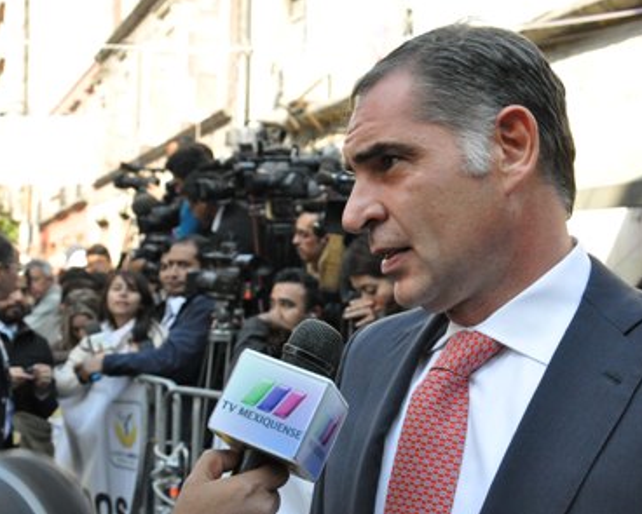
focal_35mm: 65
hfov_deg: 29.0
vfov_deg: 23.5
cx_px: 384
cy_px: 256
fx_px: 1236
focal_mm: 38
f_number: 7.1
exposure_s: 1/1000
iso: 2500
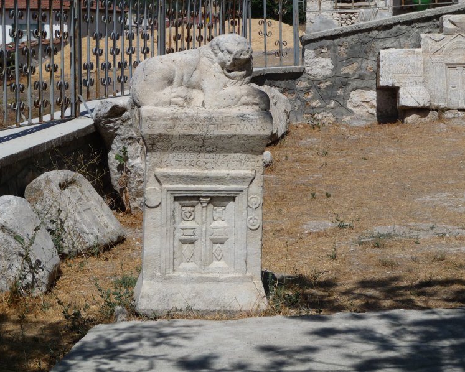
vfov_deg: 16.5
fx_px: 1280
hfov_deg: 20.6
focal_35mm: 93
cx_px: 223
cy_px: 186
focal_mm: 15.2
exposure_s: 1/250
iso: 100
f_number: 11
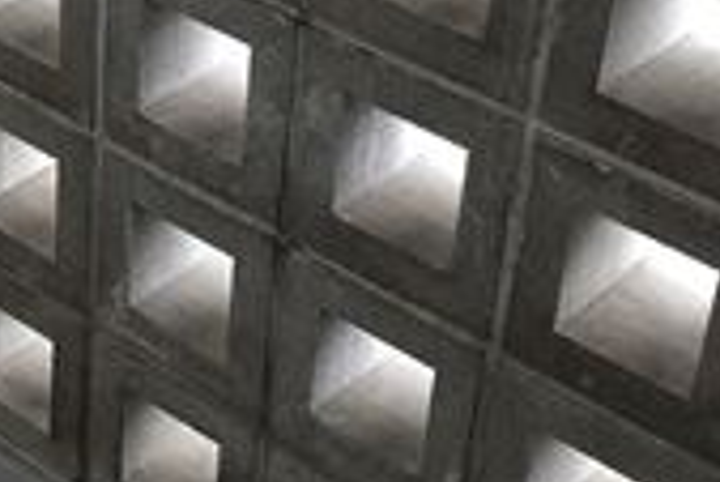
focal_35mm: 110
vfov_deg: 12.5
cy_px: 235
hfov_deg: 18.3
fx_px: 2202
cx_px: 111
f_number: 1.8
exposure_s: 1/33
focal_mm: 3.99
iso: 32
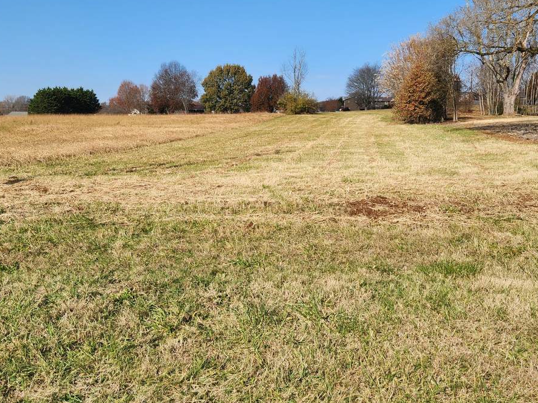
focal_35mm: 33
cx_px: 272
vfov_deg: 42.9
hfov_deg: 55.4
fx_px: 513
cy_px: 175
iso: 20
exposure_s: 1/1538
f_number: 1.8
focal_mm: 5.4
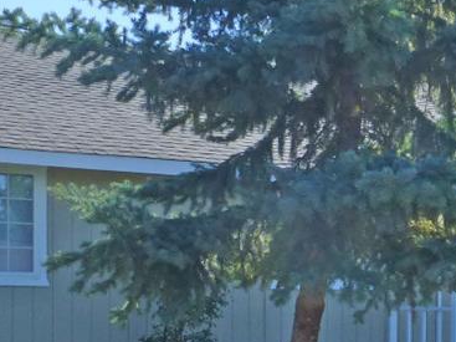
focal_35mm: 98
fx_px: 1291
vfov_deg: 14.9
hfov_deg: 19.9
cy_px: 312
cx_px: 353
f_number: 4
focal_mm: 4.3
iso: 100
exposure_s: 1/640
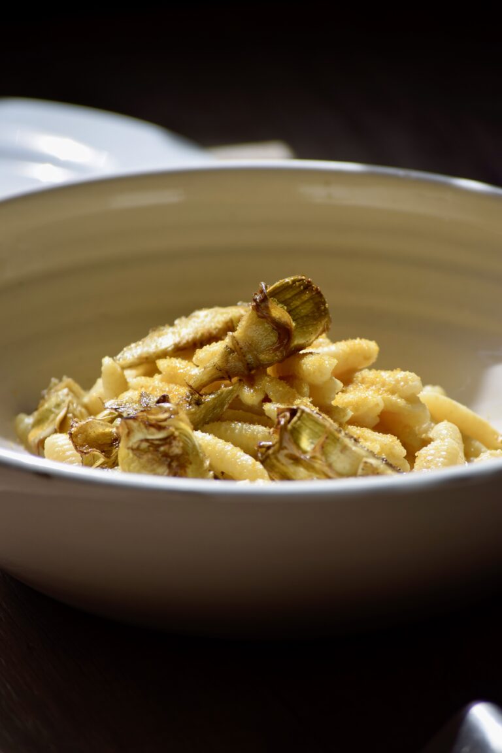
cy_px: 376
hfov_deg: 4.6
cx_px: 251
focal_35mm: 300
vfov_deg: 6.9
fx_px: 6275
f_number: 6.3
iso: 200
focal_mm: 200
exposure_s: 1/640
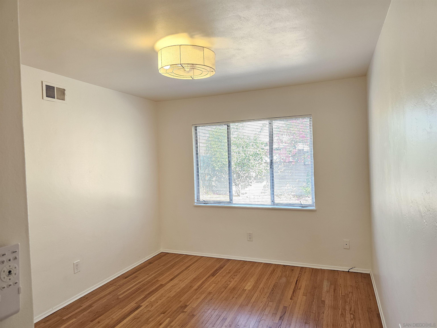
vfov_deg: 58.9
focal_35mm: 23
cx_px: 218
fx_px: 290
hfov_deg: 73.9
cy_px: 164
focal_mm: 6.3
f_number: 1.7
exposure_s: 1/120
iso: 200
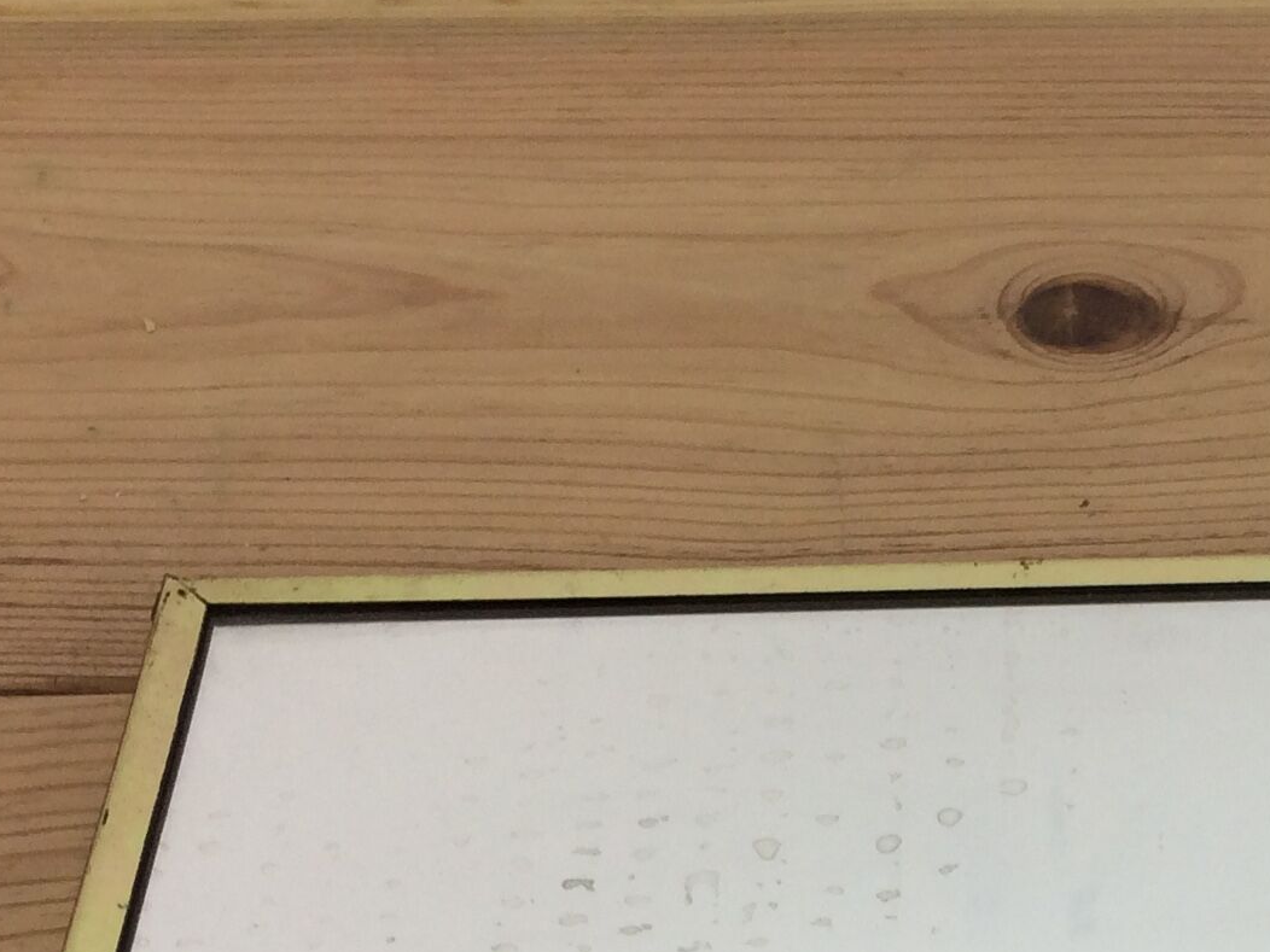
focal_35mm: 90
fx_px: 3302
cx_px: 1399
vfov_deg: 15.3
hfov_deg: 20.7
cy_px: 1365
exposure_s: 1/50
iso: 40
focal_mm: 4.15
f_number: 2.2
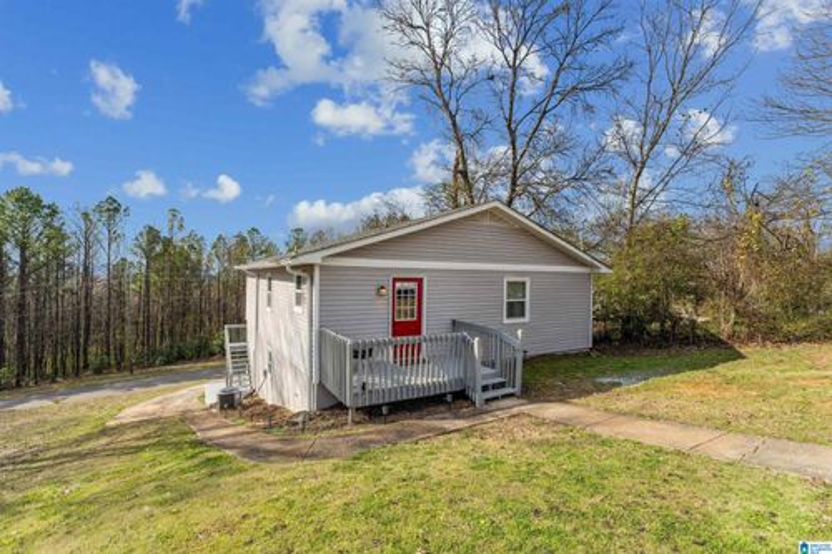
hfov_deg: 97.8
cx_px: 416
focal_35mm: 16
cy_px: 277
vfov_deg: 74.7
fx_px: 363
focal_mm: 15.7
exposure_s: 1/400
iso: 400
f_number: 13
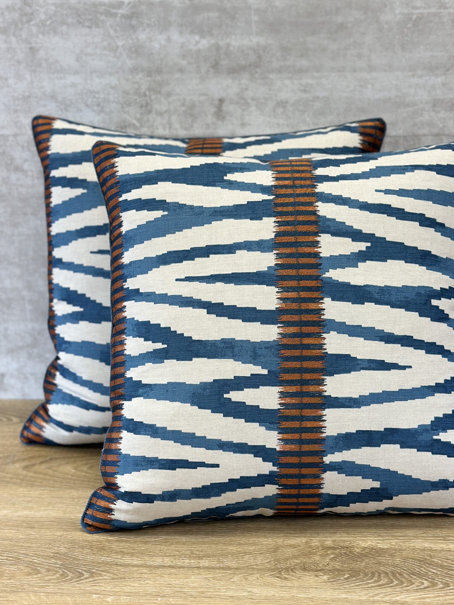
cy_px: 334
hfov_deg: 26.1
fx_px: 979
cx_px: 254
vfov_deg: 34.3
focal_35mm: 56
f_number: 1.78
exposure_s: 1/120
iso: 80
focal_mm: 6.86
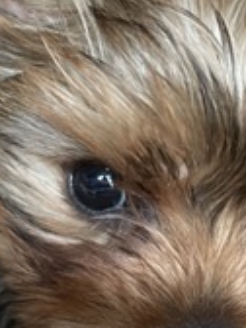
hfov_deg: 23.5
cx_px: 172
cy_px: 226
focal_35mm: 62
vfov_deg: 30.9
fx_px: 587
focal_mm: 4.2
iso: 640
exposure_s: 1/30
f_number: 1.6
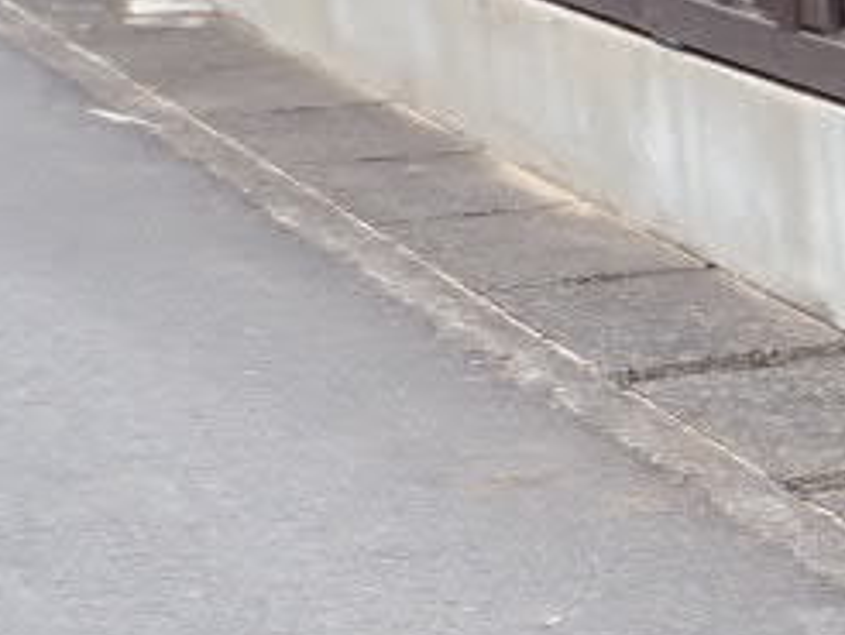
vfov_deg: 11.4
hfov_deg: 12.2
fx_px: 3176
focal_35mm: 130
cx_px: 2003
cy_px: 436
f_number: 2.8
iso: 100
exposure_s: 1/125
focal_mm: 4.5
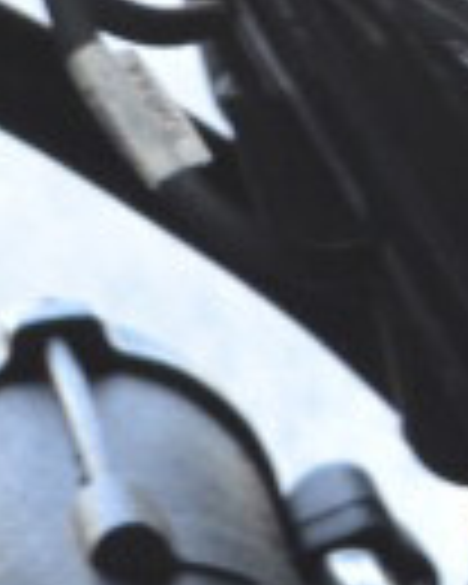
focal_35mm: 715
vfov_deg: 2.7
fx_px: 12385
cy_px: 886
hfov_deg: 2.1
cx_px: -1413
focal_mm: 55
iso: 400
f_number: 5.6
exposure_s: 1/40
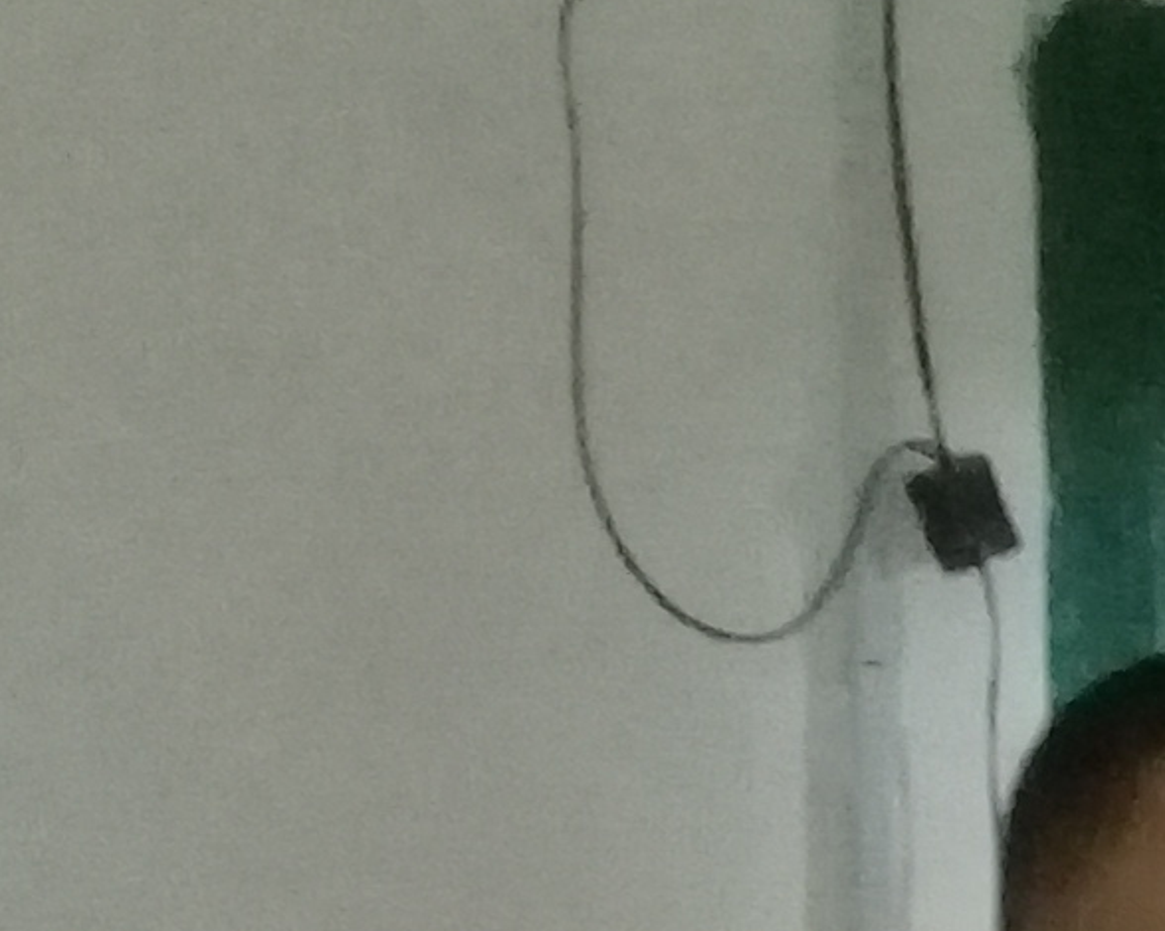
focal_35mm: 168
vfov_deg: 8.8
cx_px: 2901
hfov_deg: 9.9
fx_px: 5791
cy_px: 1737
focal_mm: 3.3
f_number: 2.2
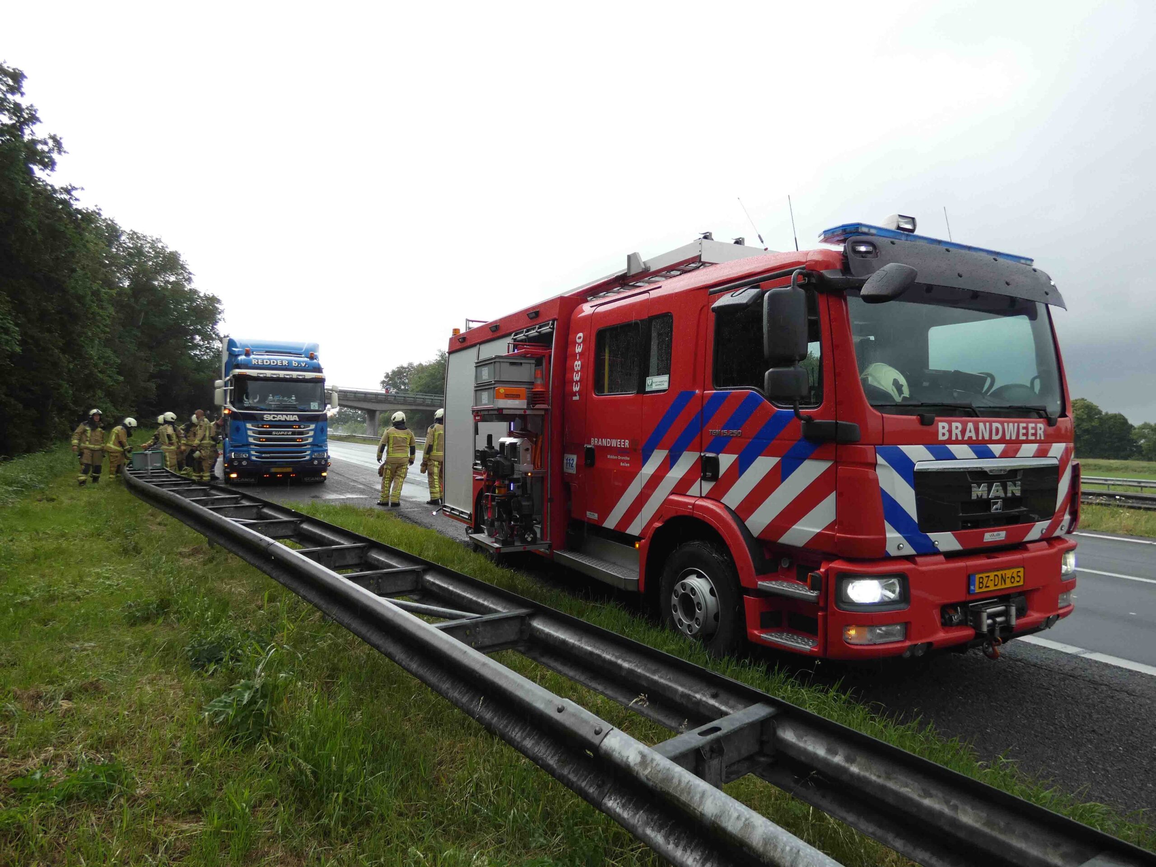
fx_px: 668
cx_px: 578
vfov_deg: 66.0
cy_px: 434
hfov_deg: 81.7
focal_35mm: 20
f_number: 2.8
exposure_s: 1/250
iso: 80
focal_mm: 3.6
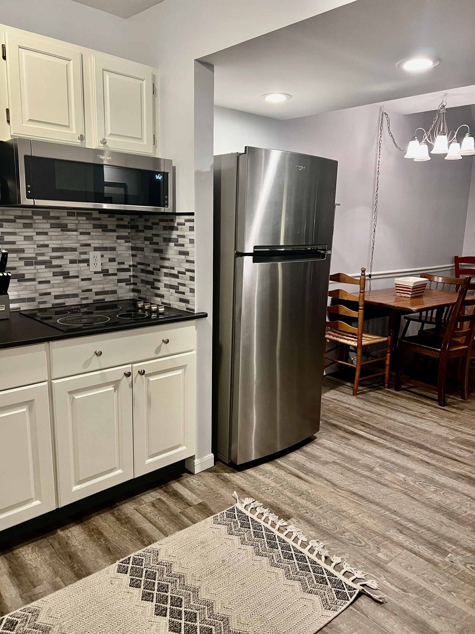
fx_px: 476
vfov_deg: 67.3
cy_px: 317
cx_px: 238
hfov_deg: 53.1
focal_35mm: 26
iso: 160
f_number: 1.5
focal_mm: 5.7
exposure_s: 1/60
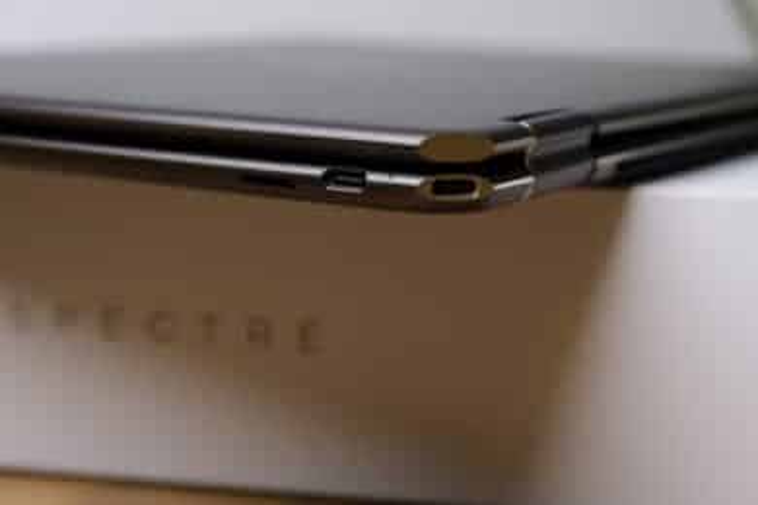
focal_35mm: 83
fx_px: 1747
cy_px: 252
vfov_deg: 16.5
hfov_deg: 24.5
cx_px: 379
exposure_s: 1/105
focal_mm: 55
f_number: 5.6
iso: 320
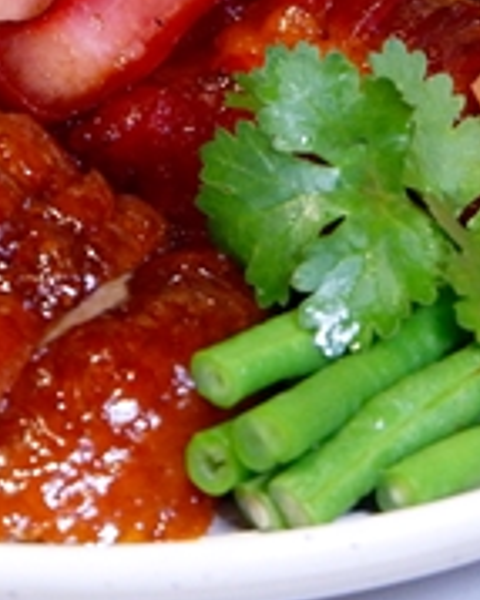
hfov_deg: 5.4
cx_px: 112
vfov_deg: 6.7
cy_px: -156
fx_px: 5065
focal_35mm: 285
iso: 800
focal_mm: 50
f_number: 5.6
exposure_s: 1/30
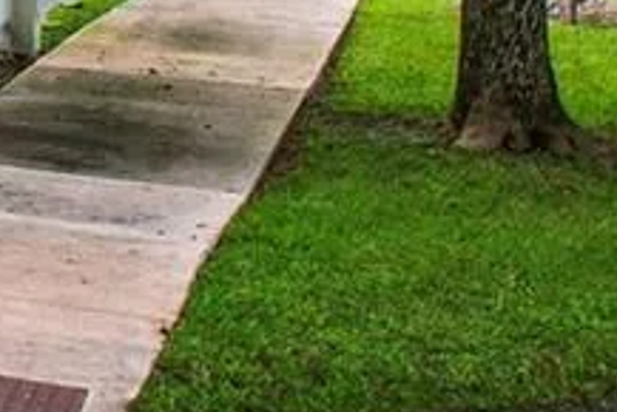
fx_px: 2778
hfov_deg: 8.9
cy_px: -361
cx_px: -1510
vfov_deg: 8.2
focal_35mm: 162
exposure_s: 1/400
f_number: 2.8
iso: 100
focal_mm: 8.38
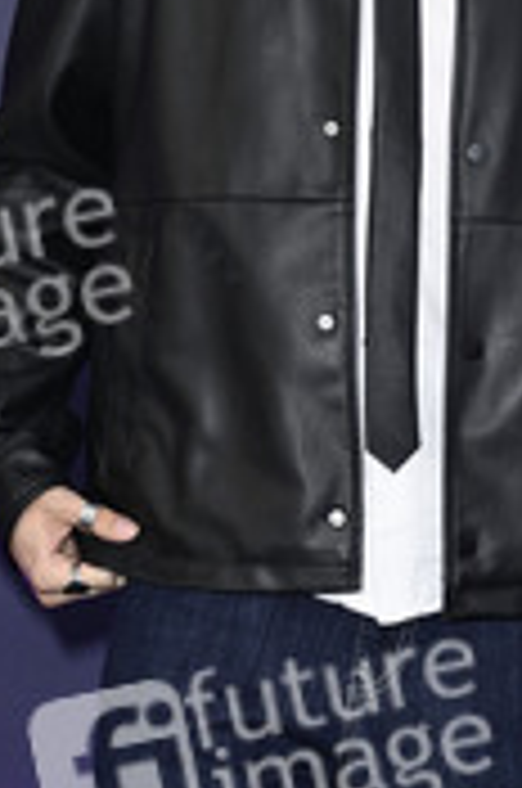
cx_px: 392
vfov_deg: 7.8
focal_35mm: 265
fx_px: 5786
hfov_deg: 5.2
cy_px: 72
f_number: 5.6
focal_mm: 116
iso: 320
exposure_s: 1/200
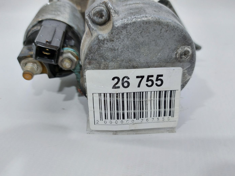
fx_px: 163
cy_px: 88
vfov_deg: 56.8
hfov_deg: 71.6
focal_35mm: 24
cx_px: 118
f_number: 1.8
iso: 64
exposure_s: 1/50
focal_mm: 5.23
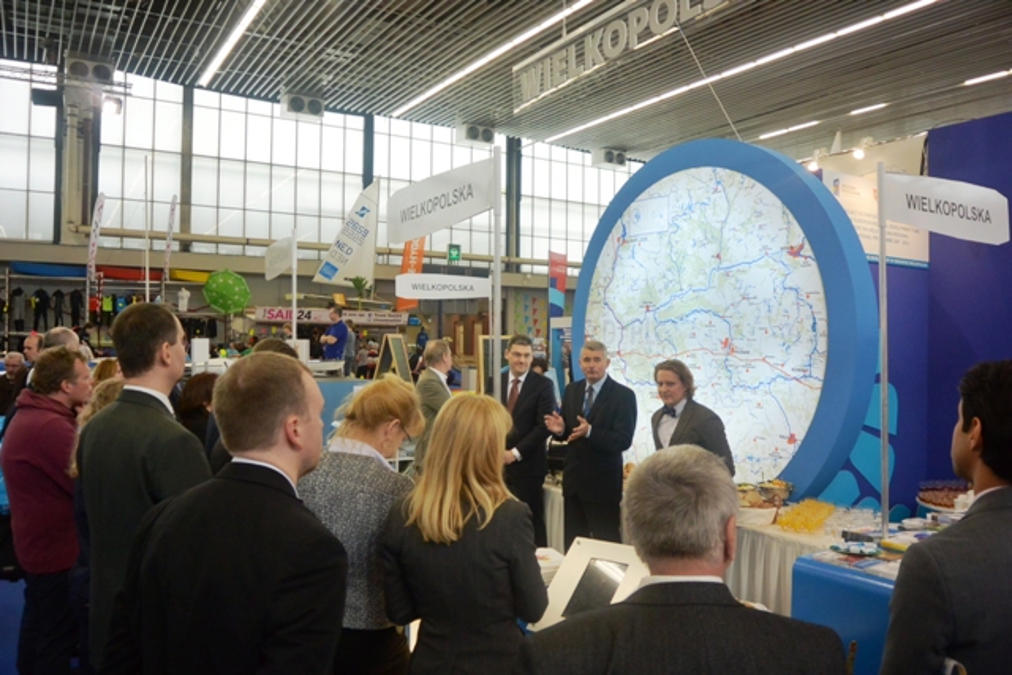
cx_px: 506
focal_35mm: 27
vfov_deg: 48.0
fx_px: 759
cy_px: 338
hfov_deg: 67.4
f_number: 3.5
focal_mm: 10
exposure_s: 1/400
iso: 1100
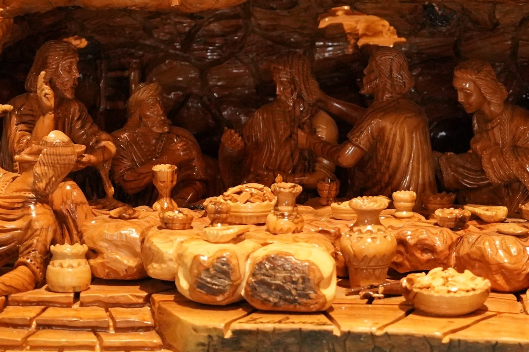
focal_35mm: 75
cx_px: 282
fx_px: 1102
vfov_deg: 18.2
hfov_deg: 27.0
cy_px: 176
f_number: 4
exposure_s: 1/200
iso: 8000
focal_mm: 70
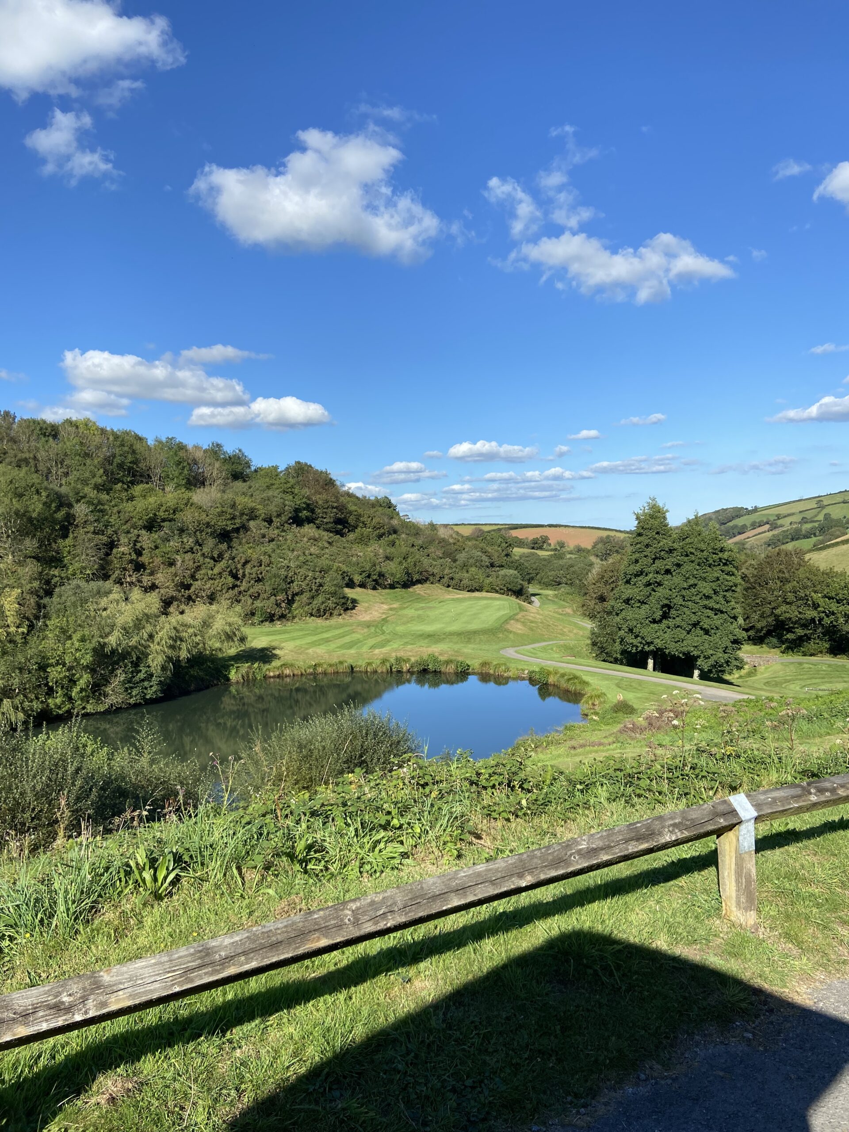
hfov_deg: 53.1
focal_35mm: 26
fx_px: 850
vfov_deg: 67.3
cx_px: 424
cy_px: 566
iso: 32
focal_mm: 4.25
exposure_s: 1/2513
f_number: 1.8
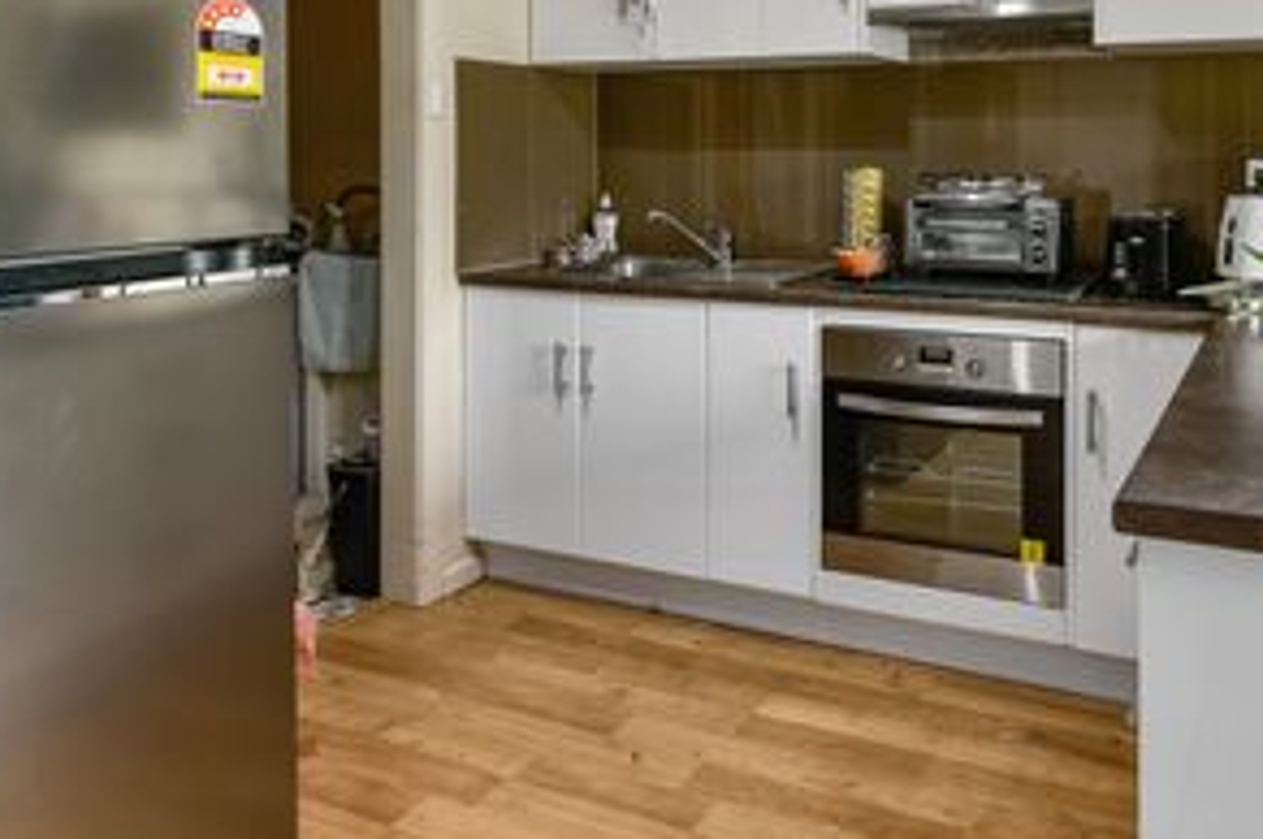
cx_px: 887
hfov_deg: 61.4
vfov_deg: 43.1
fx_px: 1016
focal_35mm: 29
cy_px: 184
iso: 125
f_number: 11
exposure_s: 1/4
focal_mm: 18
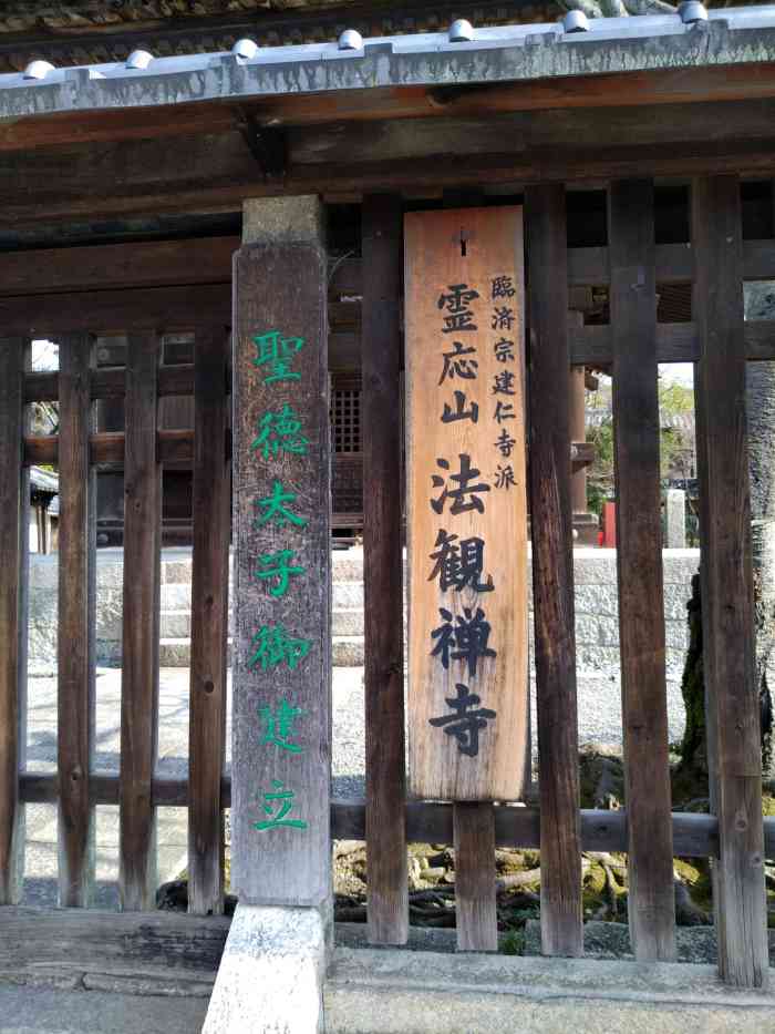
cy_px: 517
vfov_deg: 71.6
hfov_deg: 56.8
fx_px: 716
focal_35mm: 24
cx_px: 388
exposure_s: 1/333
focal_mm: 3.94
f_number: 1.9
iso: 100
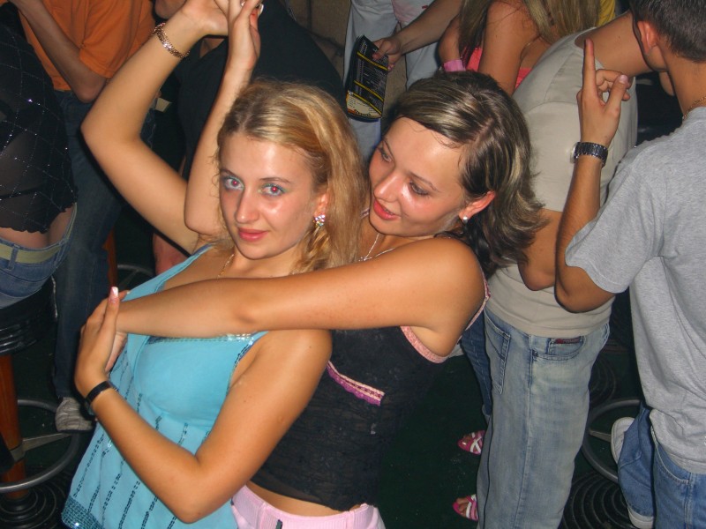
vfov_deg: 25.7
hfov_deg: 33.8
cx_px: 353
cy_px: 264
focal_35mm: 57
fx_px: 1163
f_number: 3.6
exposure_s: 1/60
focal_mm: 11.8
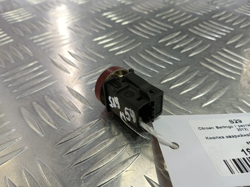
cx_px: 125
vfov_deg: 58.9
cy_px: 94
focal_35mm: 23
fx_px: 166
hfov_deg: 73.9
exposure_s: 1/50
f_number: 1.6
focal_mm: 4.11
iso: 106
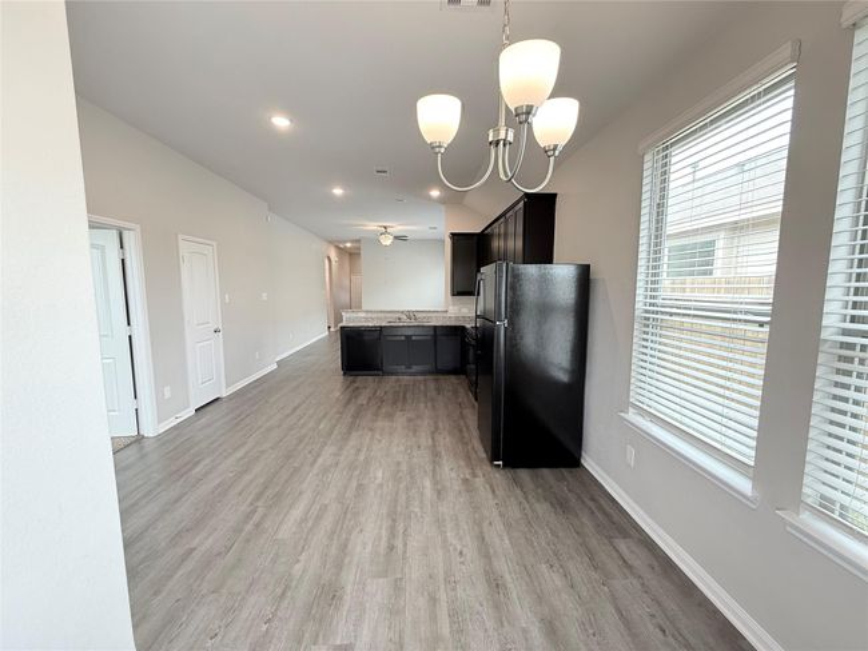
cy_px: 326
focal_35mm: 14
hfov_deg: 102.0
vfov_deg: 85.7
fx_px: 351
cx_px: 434
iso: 200
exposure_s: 1/60
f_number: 2.2
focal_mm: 2.22
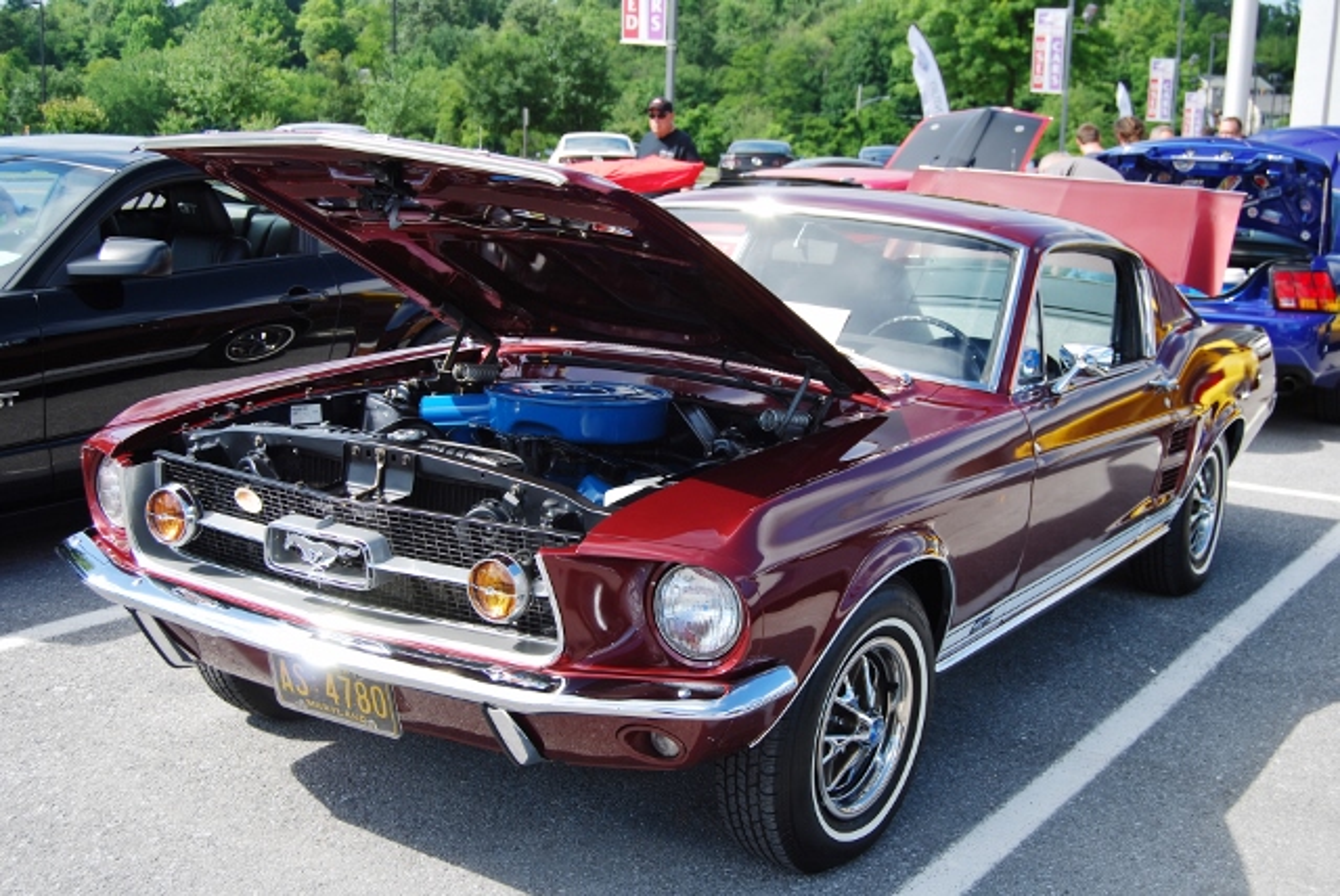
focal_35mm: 46
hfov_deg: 42.3
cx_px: 670
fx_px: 1732
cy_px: 448
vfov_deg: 29.0
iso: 100
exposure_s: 1/200
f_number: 7.1
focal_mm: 31
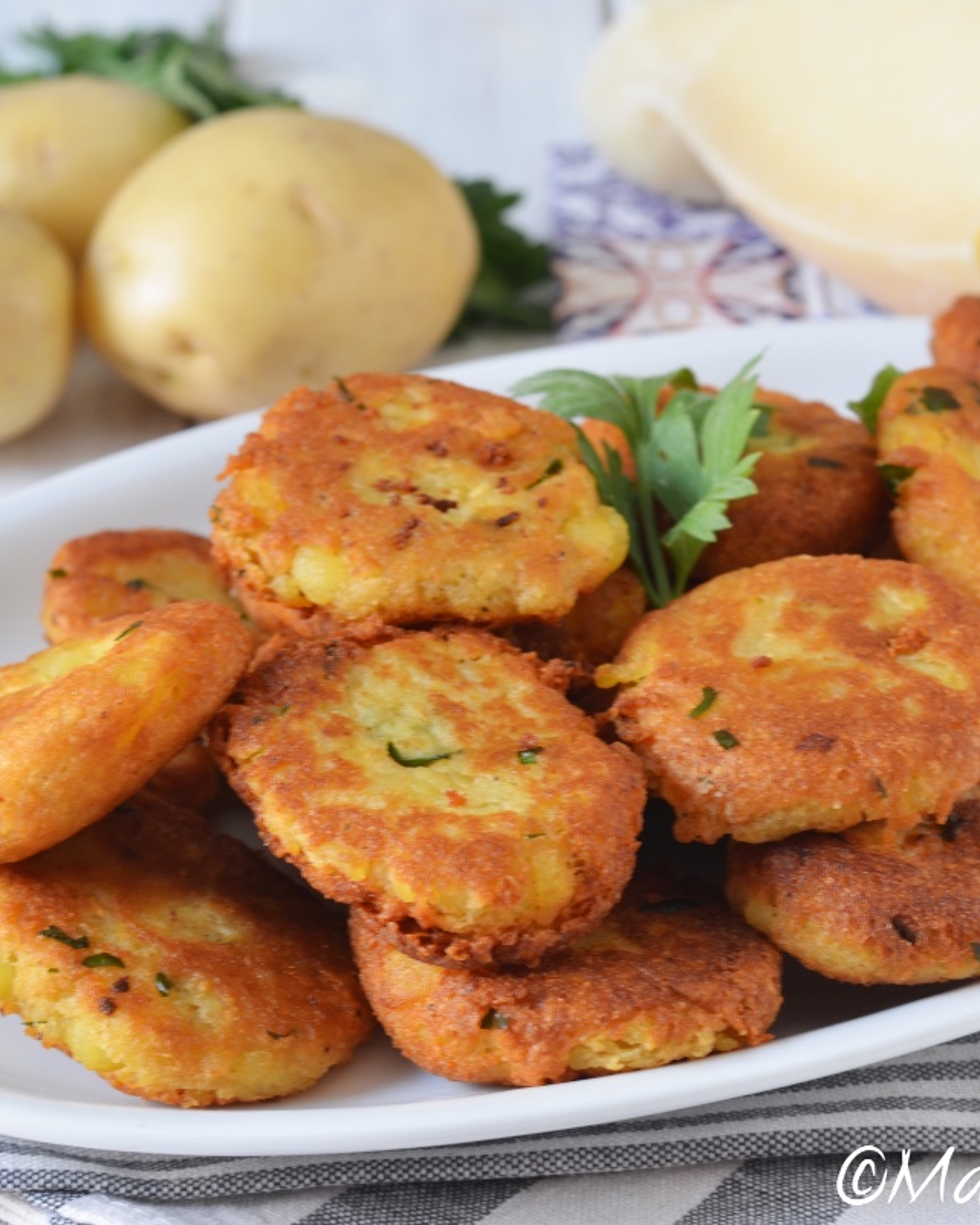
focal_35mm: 107
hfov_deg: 14.4
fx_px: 3879
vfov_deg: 17.9
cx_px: 571
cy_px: 609
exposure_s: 1/3
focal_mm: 50
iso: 100
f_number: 5.6
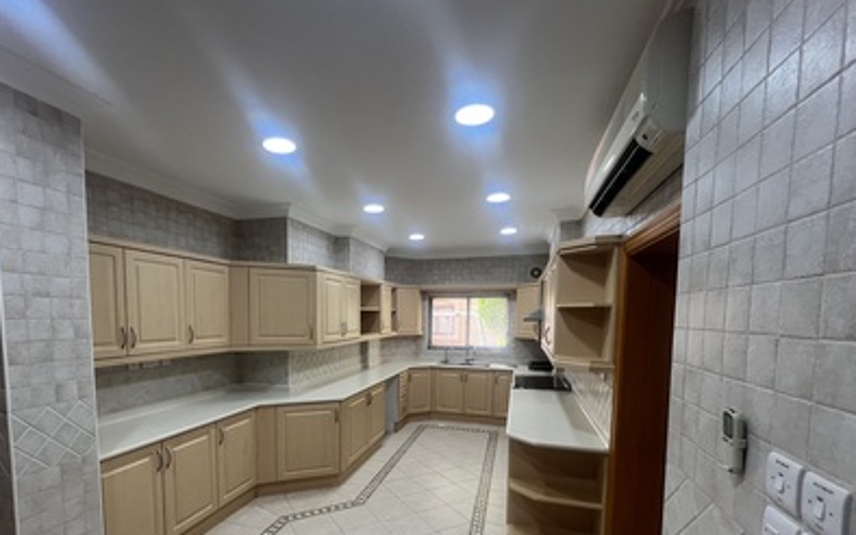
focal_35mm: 16
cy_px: 345
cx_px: 383
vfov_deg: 69.7
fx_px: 373
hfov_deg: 97.5
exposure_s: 1/100
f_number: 1.8
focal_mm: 1.57
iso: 100
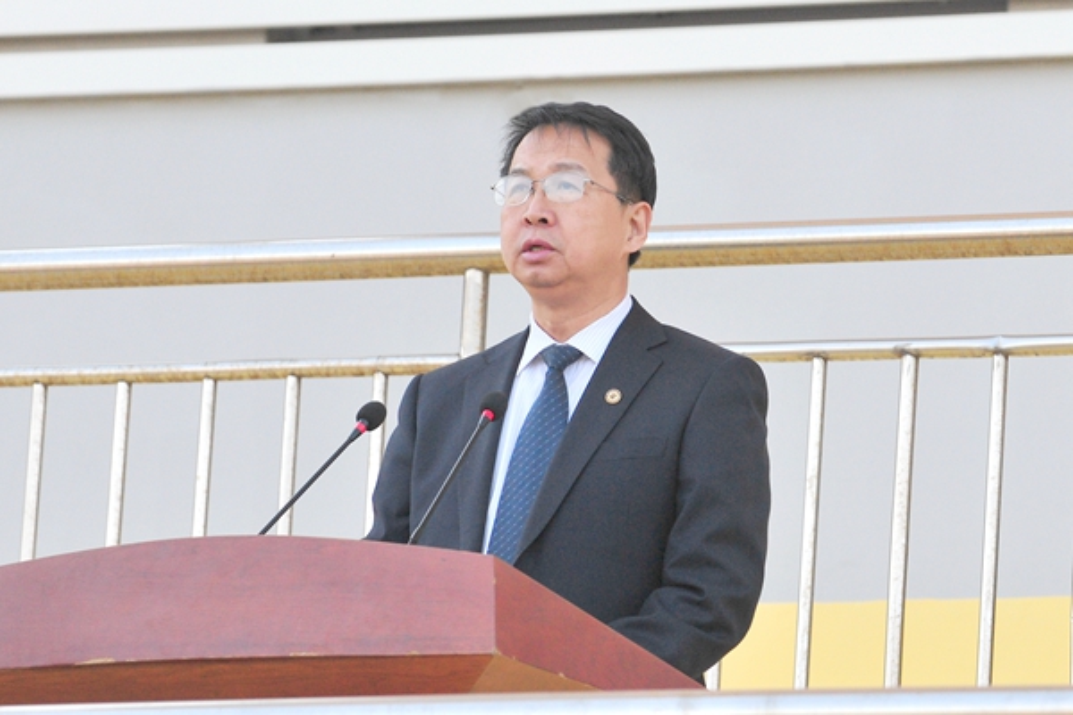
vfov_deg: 6.9
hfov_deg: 10.3
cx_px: 536
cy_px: 358
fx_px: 5961
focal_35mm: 200
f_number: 5.6
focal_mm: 200
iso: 800
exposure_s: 1/800
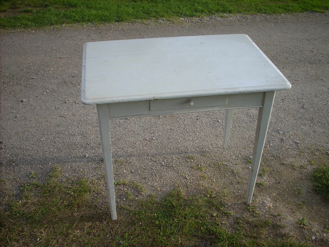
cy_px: 124
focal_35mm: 37
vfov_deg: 38.7
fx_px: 352
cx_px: 164
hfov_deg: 50.1
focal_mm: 6.2
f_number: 2.8
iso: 64
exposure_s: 1/220
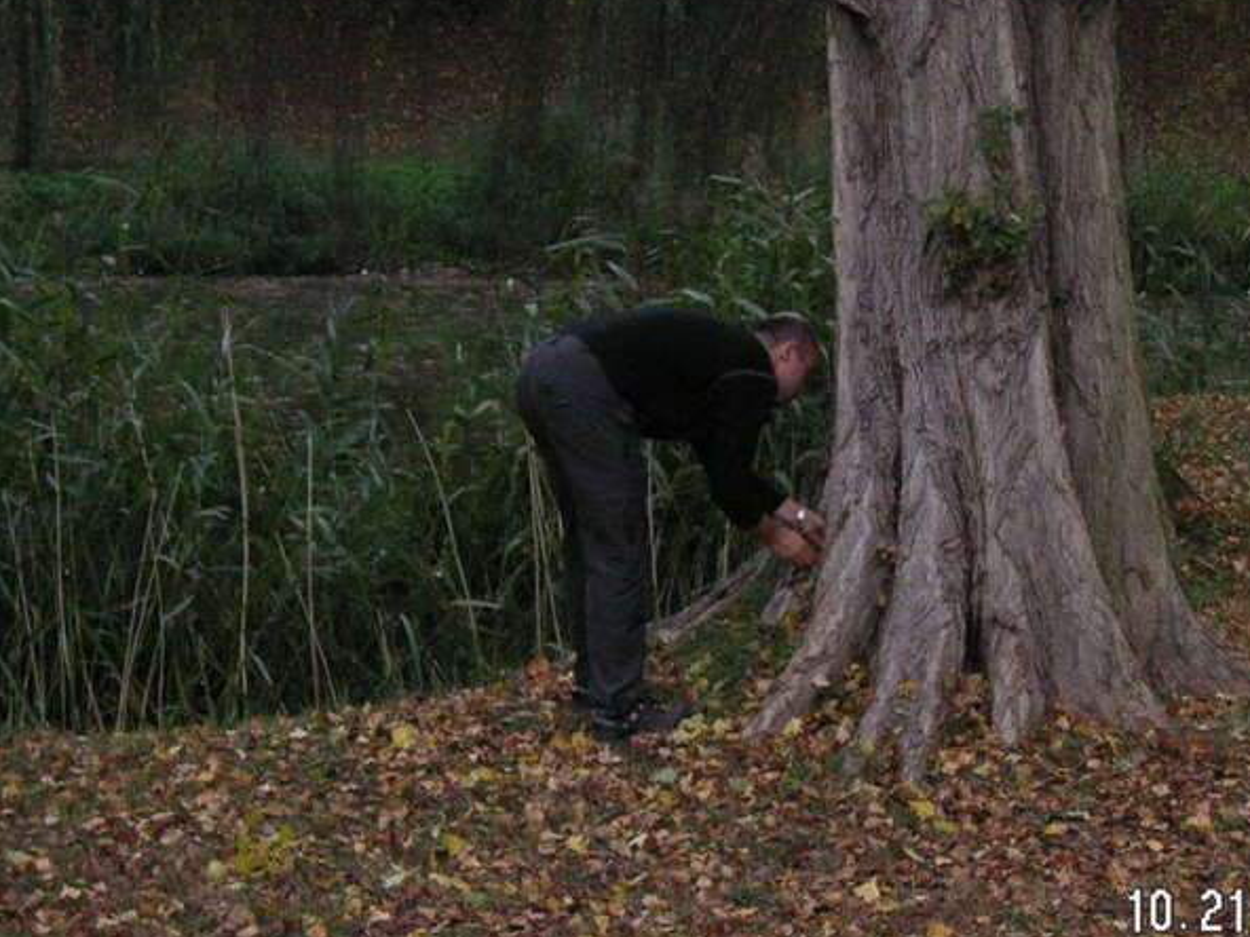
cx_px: 674
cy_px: 401
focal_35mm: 142
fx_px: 5128
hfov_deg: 13.9
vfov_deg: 10.4
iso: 160
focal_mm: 17.1
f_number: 5
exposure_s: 1/105
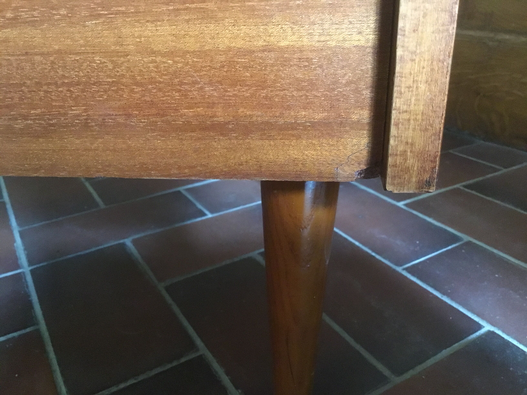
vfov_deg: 45.4
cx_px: 264
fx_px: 472
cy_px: 198
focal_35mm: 31
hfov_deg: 58.4
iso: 800
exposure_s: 1/17
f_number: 2.4
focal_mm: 3.3
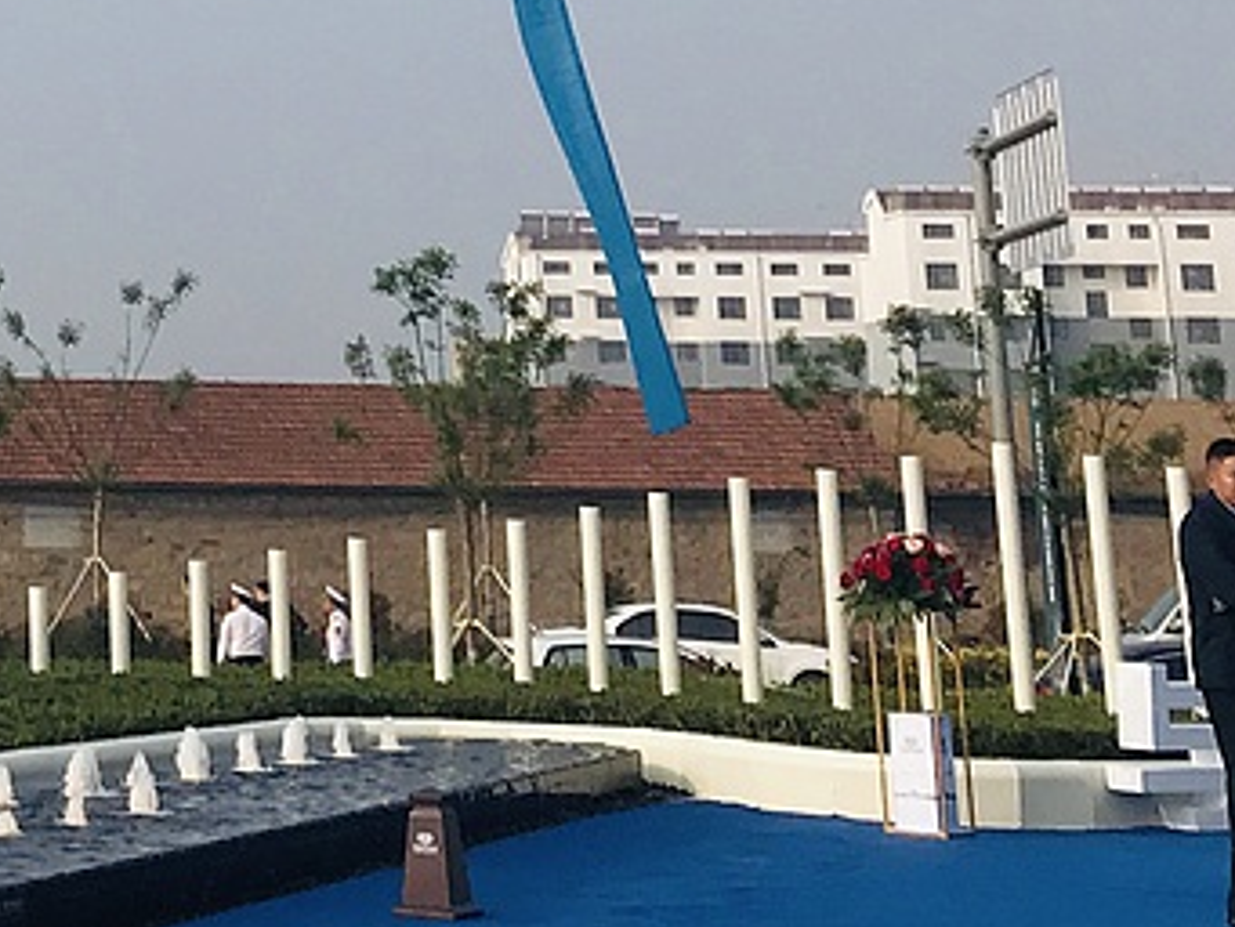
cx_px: -420
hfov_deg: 17.4
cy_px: -521
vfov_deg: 13.2
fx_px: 3747
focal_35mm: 105
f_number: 1.8
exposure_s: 1/3425
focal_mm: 3.99
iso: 20
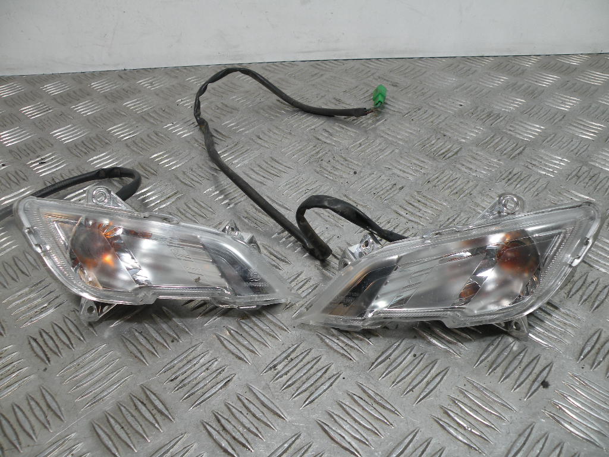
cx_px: 304
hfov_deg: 65.3
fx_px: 475
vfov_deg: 51.4
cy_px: 228
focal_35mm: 27
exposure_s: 1/83.2
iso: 64
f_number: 3.2
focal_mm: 4.7
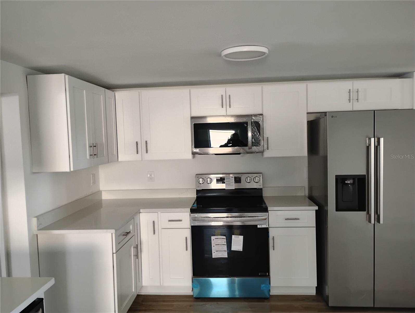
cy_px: 156
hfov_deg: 63.4
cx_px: 208
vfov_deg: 49.9
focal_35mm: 28
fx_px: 336
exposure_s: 1/60
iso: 1631
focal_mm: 4.26
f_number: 1.8
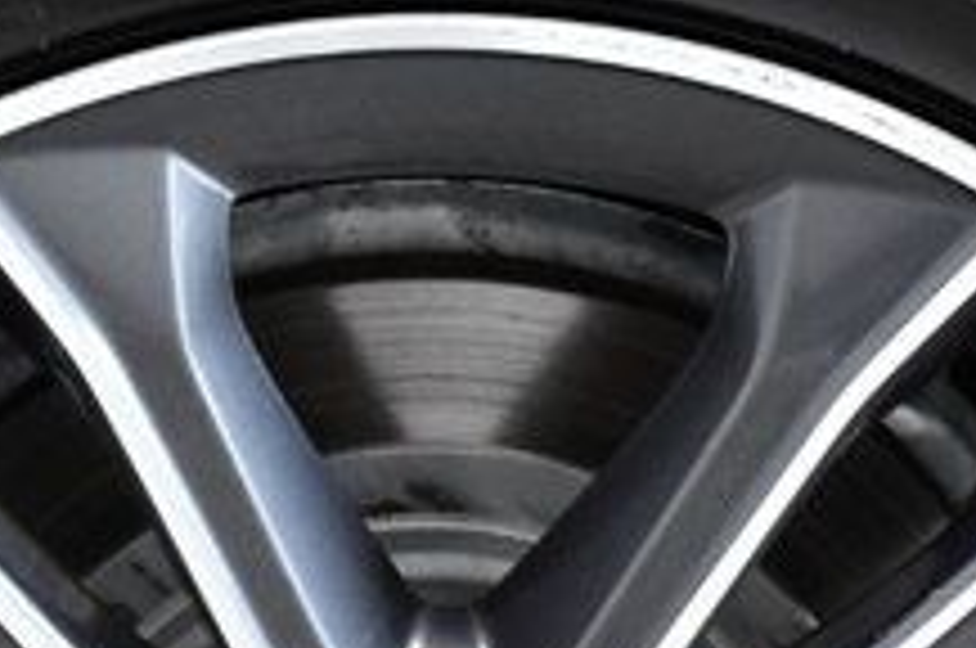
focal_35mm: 354
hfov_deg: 5.8
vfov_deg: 3.9
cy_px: 950
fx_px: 9583
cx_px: 324
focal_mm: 50
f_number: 7.1
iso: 2500
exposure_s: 1/200
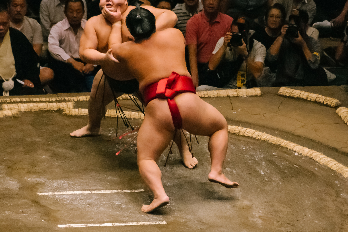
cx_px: 172
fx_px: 2185
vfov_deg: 6.1
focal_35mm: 226
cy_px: 105
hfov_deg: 9.1
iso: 5000
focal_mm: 135.7
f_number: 6
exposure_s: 1/1000
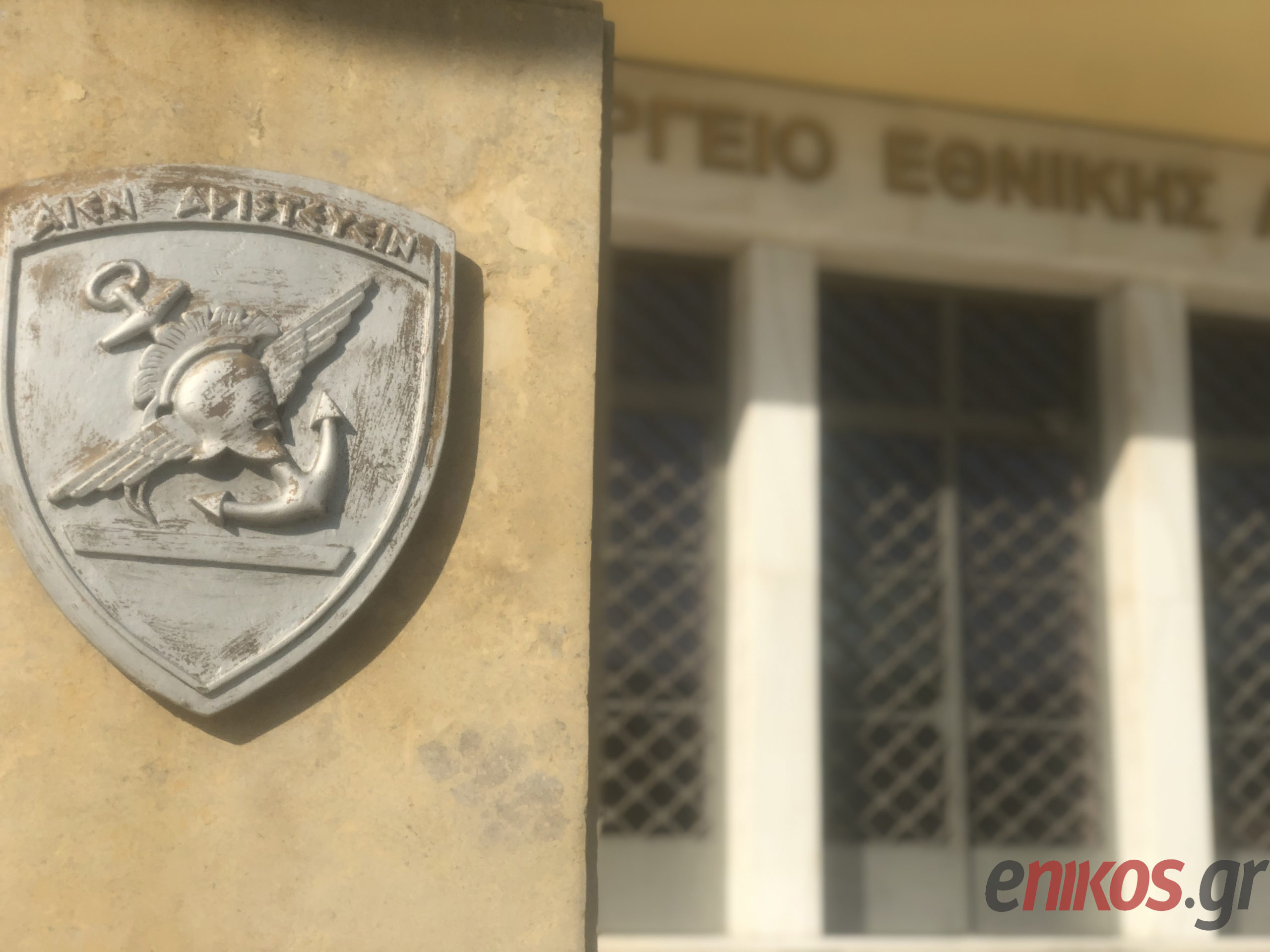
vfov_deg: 28.0
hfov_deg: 36.8
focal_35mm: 52
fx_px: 1908
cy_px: 476
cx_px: 635
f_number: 2.4
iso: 16
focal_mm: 6
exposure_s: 1/2404
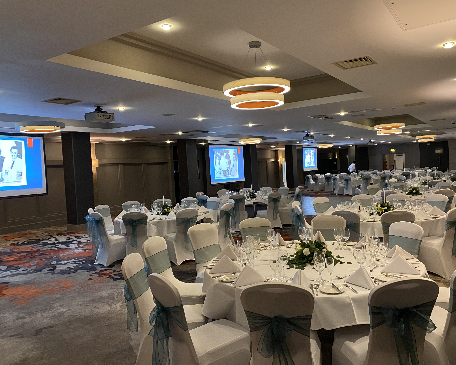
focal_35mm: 28
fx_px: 378
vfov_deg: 51.5
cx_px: 246
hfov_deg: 62.1
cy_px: 188
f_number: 1.8
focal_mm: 4.25
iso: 640
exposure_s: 1/34
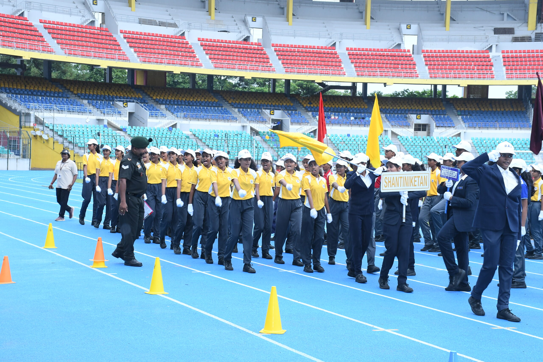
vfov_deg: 18.9
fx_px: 1086
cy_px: 181
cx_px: 272
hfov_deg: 28.1
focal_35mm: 72
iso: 800
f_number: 8
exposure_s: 1/125
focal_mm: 48
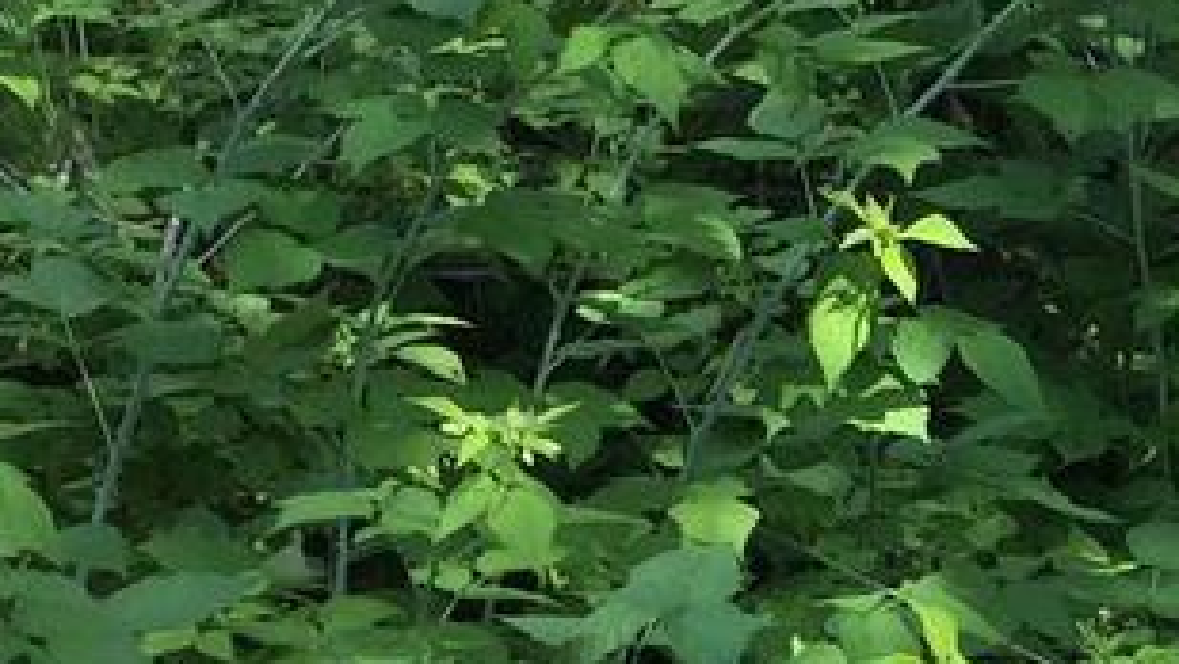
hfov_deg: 14.1
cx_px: 1496
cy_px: 1305
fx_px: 4597
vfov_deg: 7.9
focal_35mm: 147
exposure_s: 1/520
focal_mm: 4.15
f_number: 2.2
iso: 32
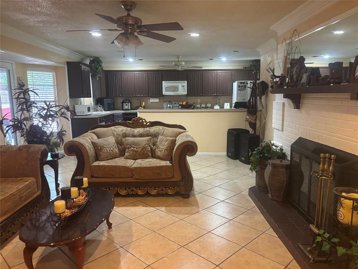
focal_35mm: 26
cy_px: 134
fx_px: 269
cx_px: 179
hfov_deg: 67.3
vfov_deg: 53.1
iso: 400
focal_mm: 5.96
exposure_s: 1/40
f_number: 1.6
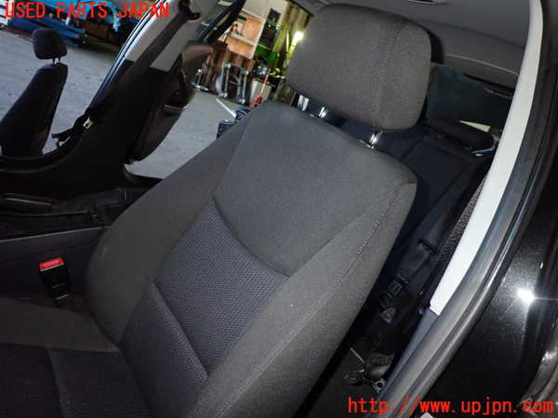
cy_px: 209
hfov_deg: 69.4
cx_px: 279
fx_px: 403
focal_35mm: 25
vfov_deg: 54.9
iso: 640
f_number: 5.6
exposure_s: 1/30
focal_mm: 4.5
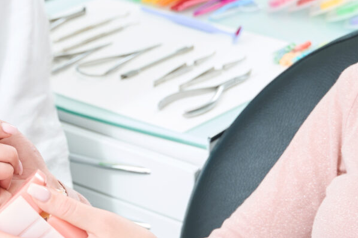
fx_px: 1593
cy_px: 60
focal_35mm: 160
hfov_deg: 12.6
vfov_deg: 8.5
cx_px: -53
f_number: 3.2
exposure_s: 1/250
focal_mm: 37.3
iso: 125
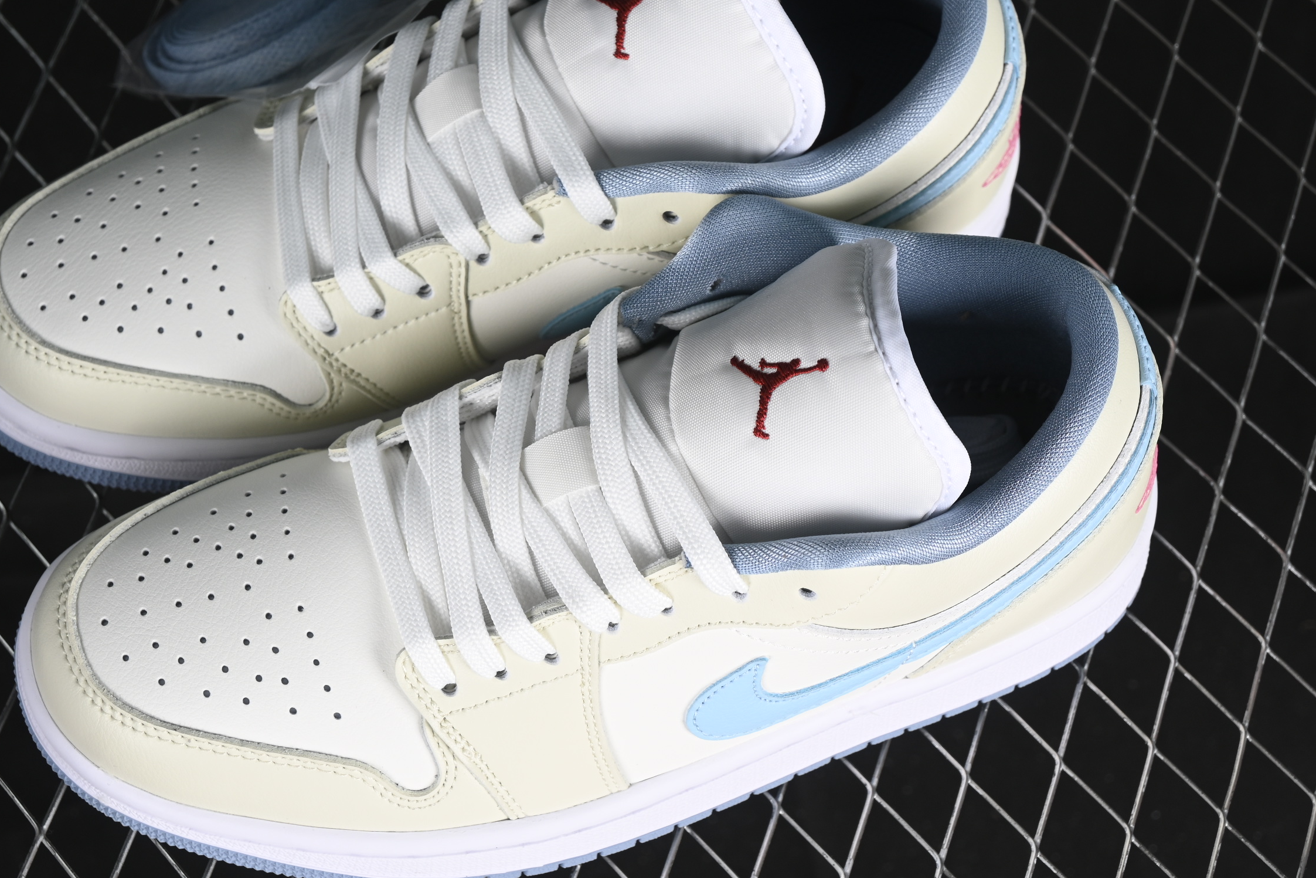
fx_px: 3400
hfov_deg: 21.9
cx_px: 573
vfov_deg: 14.7
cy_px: 393
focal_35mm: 93
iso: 160
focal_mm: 50
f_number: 7.1
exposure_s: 1/80
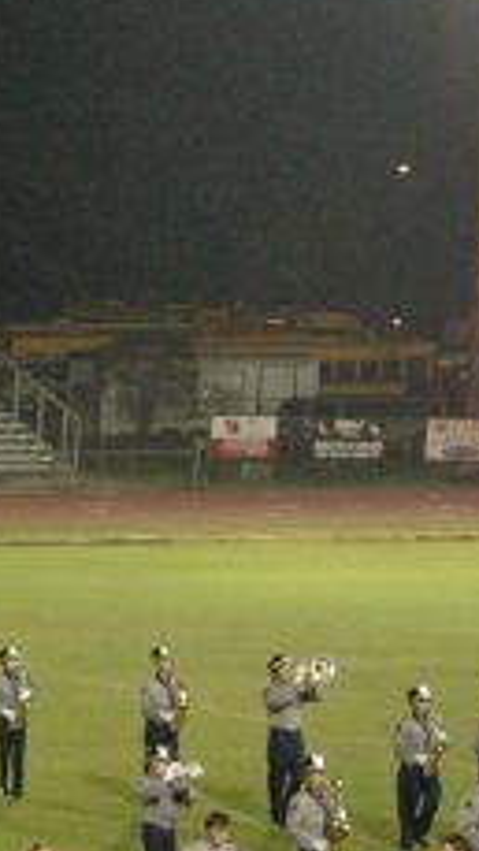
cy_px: 970
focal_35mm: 217
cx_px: -980
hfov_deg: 5.3
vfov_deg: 9.8
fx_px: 4902
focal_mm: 31
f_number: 2.8
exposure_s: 1/60
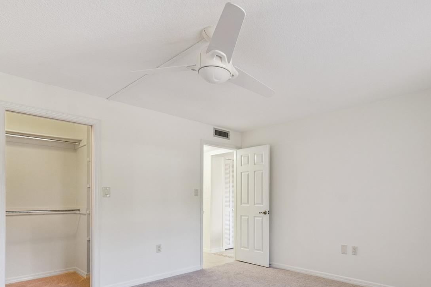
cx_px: 266
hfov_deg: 77.4
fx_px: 263
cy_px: 197
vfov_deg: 55.7
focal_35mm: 22
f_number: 9
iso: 400
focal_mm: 10
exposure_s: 1/15
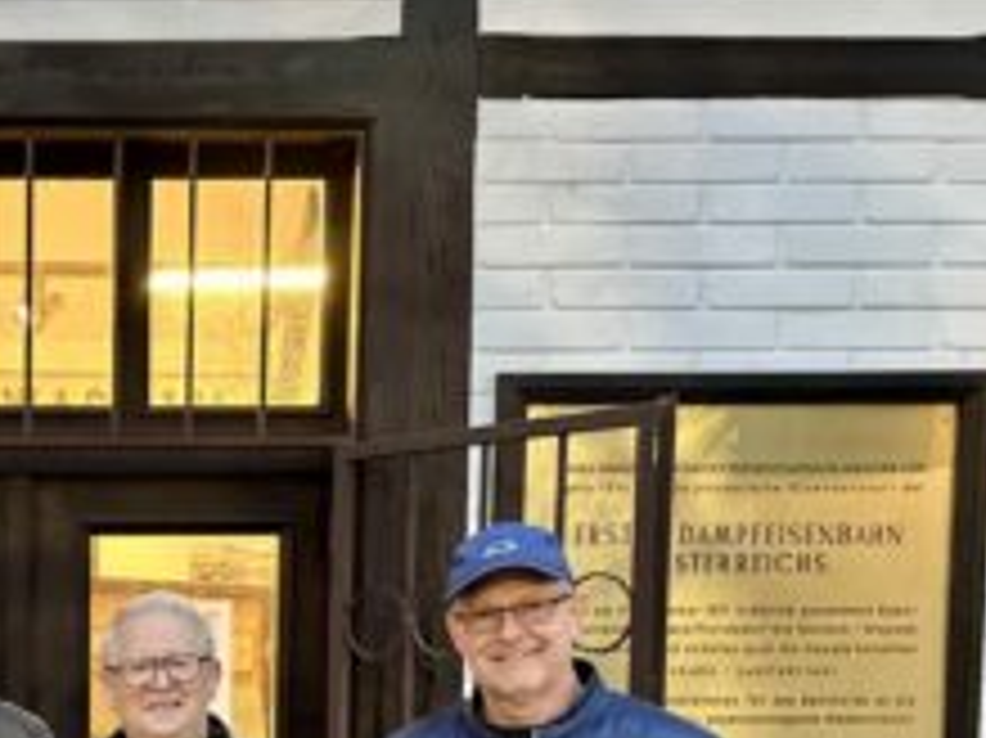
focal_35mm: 57
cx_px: 0
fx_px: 1623
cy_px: 792
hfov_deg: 31.3
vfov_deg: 24.1
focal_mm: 6.86
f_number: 1.78
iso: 800
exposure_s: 1/50
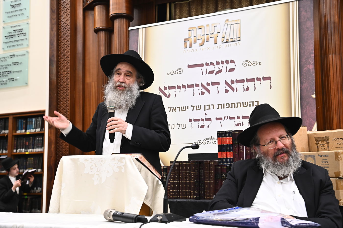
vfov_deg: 28.0
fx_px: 457
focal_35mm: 48
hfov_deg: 41.1
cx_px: 172
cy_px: 114
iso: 2000
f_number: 5
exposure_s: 1/160
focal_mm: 48
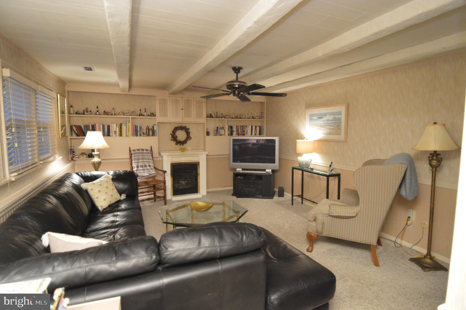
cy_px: 155
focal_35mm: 18
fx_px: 233
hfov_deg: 90.1
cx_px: 233
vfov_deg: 67.3
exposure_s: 1/60
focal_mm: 12
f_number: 4
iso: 3200
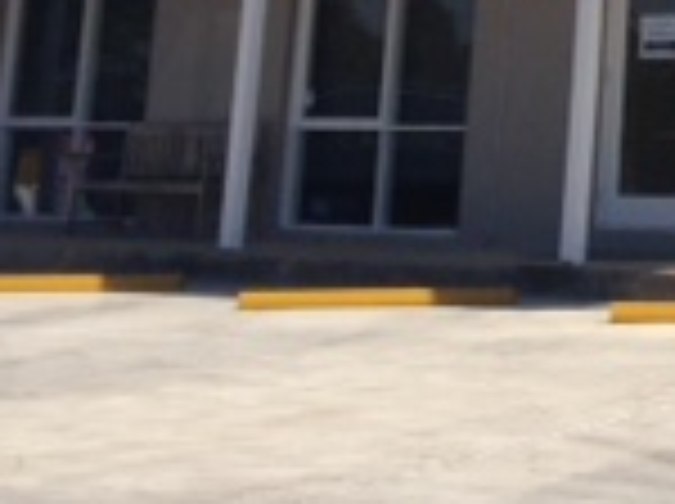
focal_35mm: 141
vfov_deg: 10.0
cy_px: -351
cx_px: 954
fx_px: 2745
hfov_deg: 13.4
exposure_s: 1/2262
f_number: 2.4
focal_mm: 4.12
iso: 50
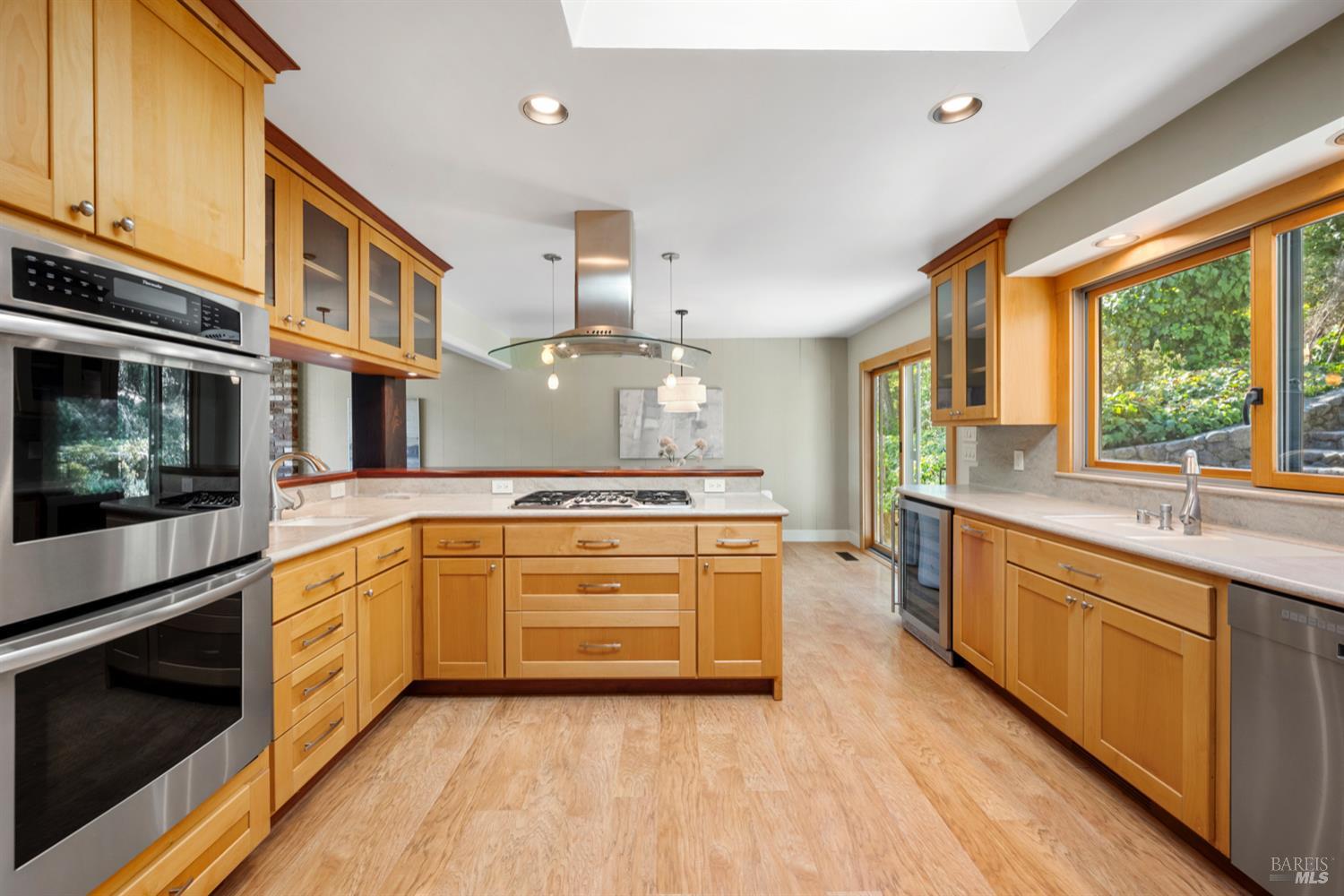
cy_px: 448
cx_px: 672
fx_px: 523
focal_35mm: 14
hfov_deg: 104.3
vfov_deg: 81.2
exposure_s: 1/3
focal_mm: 14
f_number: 8
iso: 250
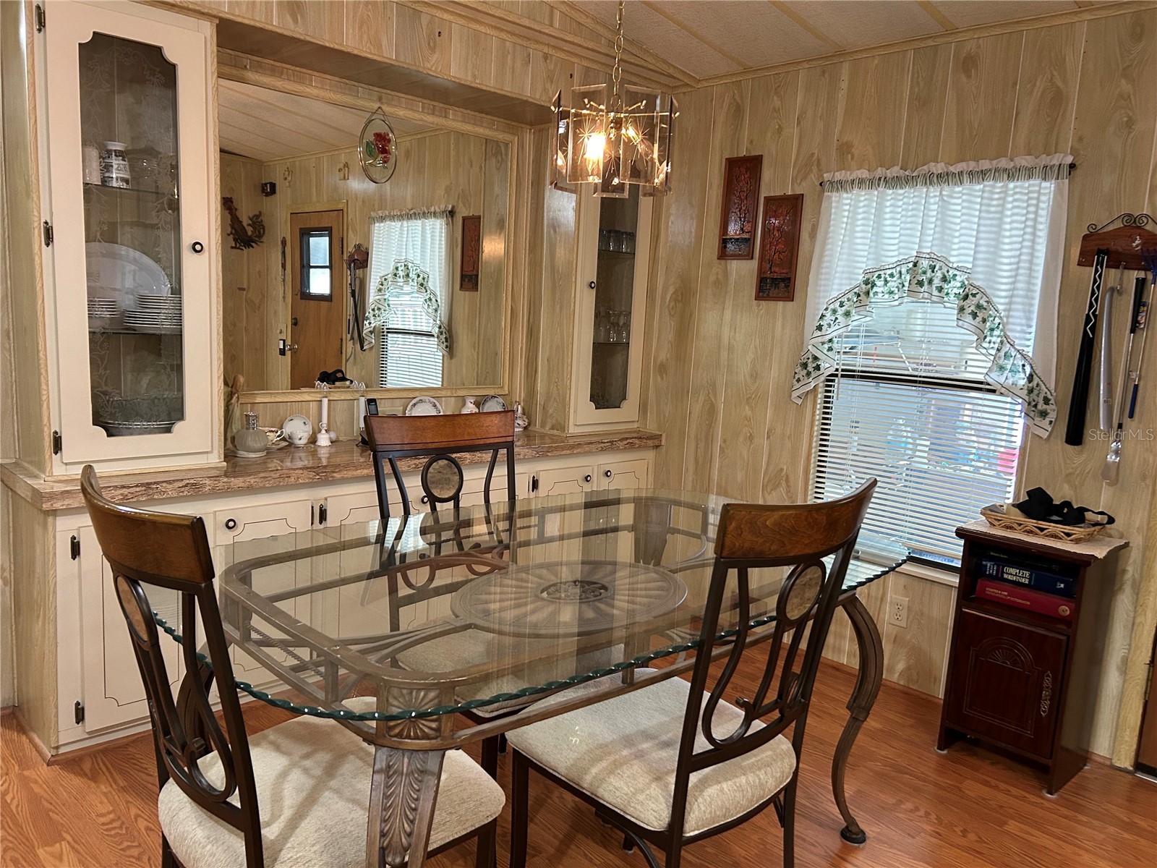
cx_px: 578
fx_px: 869
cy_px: 434
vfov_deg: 53.1
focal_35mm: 26
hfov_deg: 67.3
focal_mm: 5.7
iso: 250
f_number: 1.5
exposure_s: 1/60
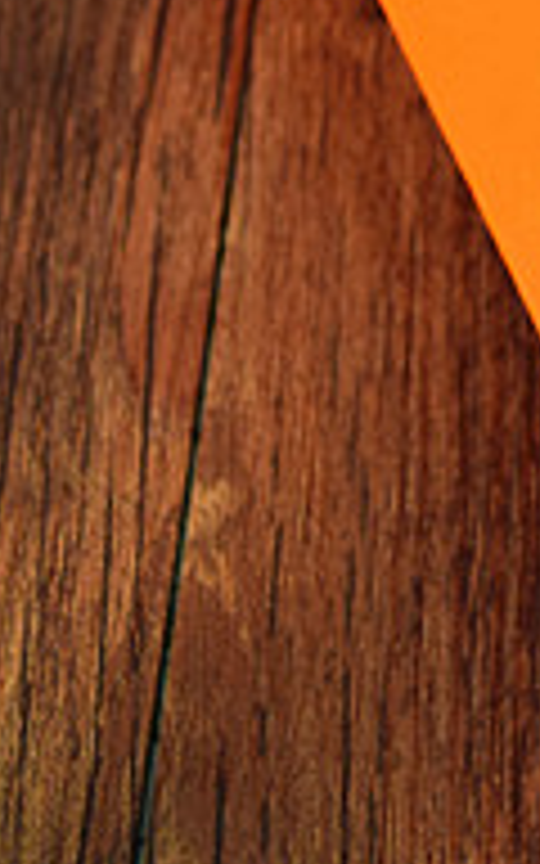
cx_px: 1220
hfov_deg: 5.6
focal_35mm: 229
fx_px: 5392
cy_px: -205
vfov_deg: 9.0
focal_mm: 36
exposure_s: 1/80
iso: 280
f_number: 5.6
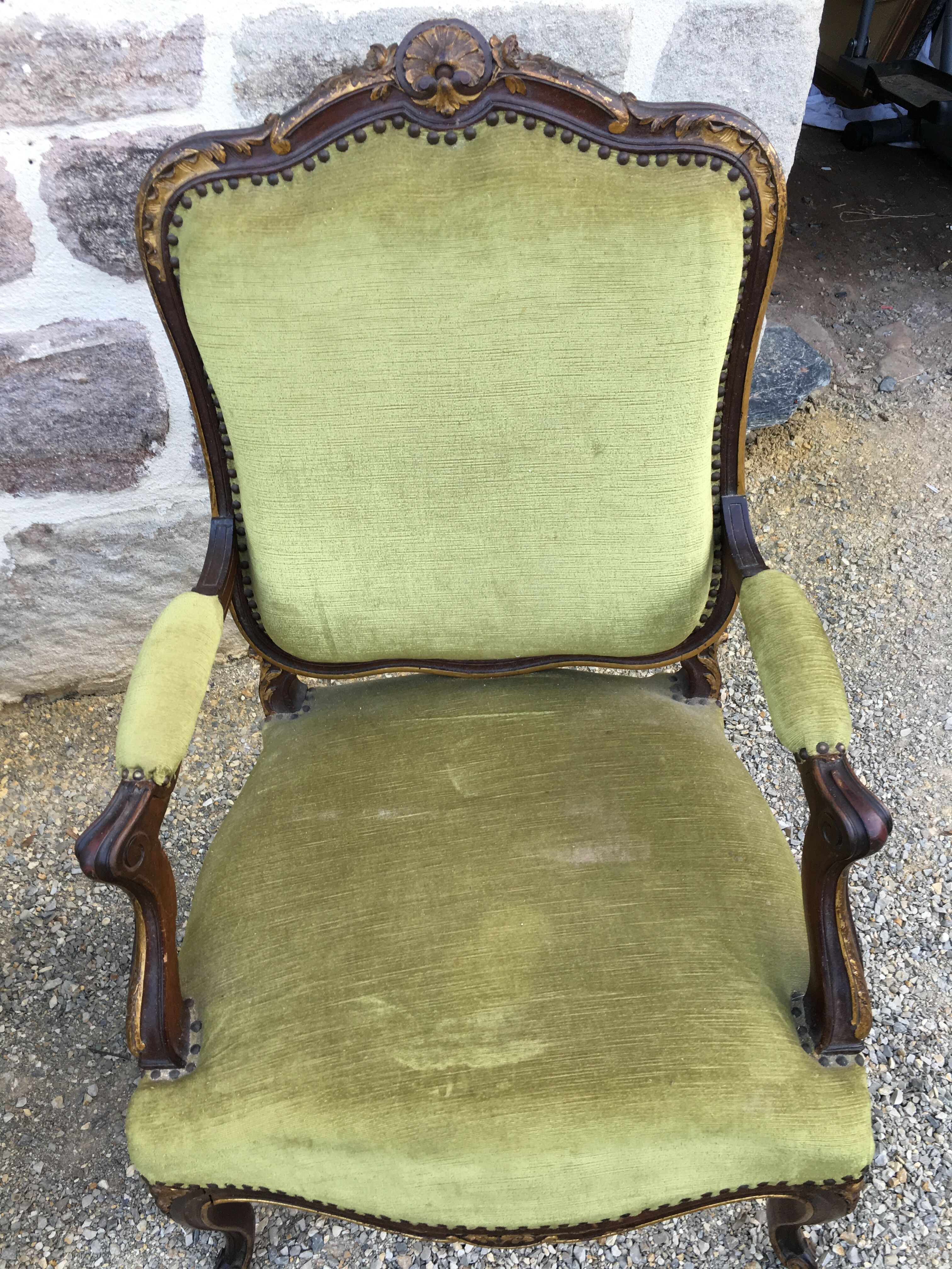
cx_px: 476
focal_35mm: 29
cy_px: 634
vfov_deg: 61.7
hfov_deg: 48.2
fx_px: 1063
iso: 40
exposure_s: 1/100
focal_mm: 4.15
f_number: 2.2
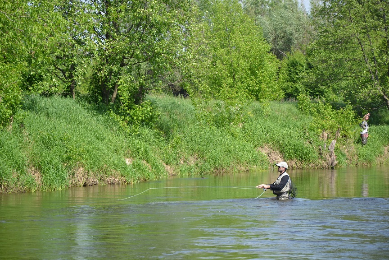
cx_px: 194
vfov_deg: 8.7
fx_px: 1702
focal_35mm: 158
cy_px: 130
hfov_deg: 13.0
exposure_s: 1/200
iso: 100
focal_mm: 105
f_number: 7.1
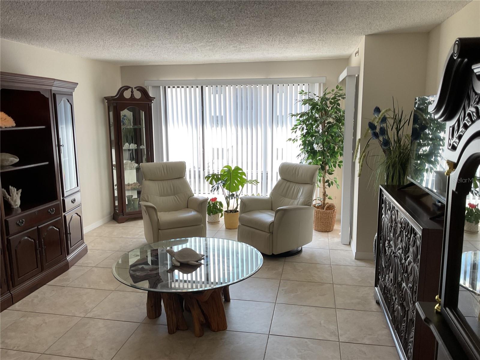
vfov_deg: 48.2
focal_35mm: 29
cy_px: 180
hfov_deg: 61.7
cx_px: 240
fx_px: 402
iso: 64
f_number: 1.8
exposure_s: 1/120
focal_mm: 3
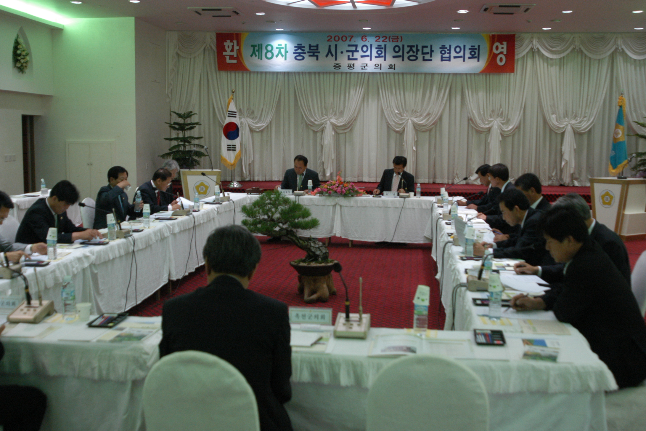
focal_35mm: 40
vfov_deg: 33.4
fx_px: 718
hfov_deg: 48.5
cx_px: 317
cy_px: 211
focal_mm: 26
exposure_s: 1/125
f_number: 4.5
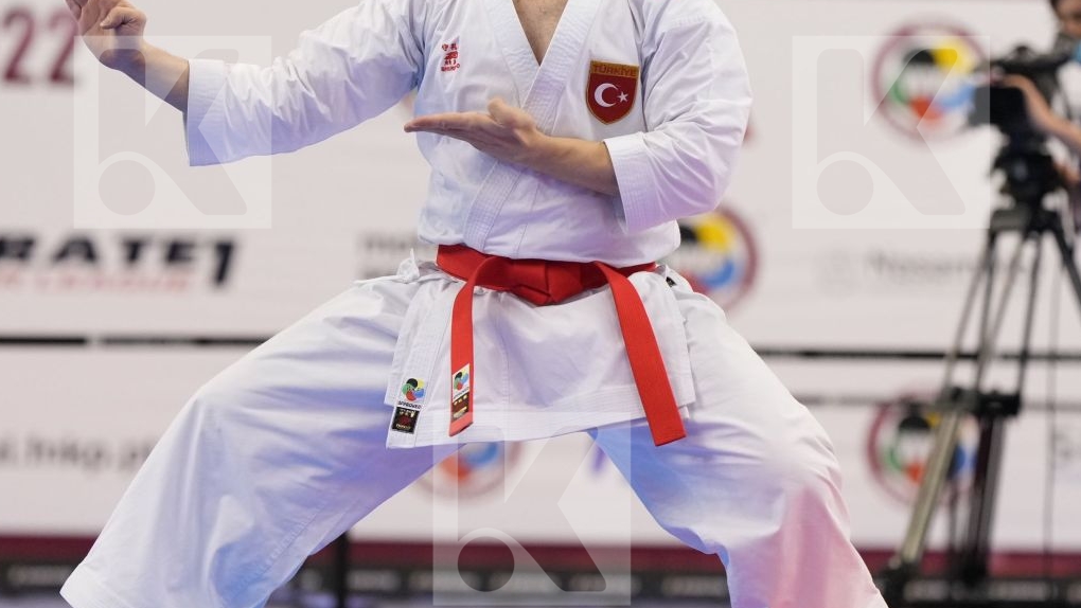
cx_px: 532
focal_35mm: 244
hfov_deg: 8.8
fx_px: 6995
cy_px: 132
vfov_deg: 5.0
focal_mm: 132
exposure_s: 1/1000
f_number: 2.8
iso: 3200
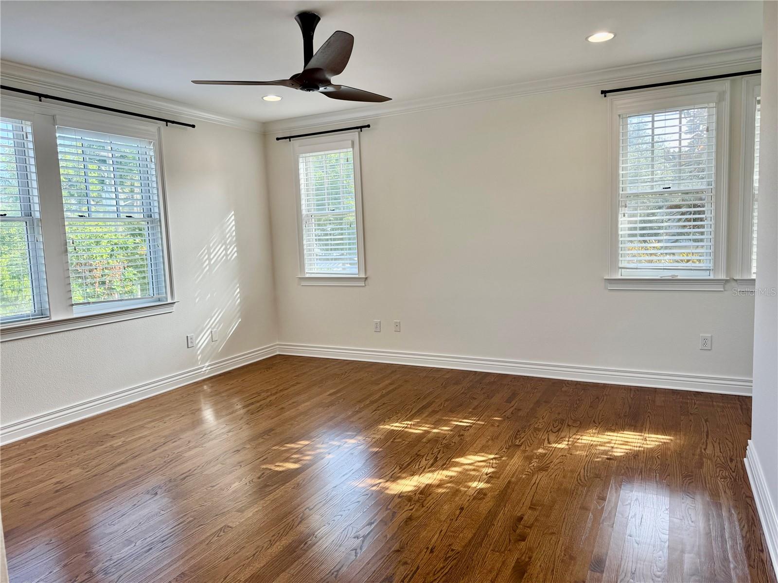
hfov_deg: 71.6
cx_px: 389
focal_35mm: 24
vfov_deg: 56.8
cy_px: 292
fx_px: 539
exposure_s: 1/154
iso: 100
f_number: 1.78
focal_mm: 6.76
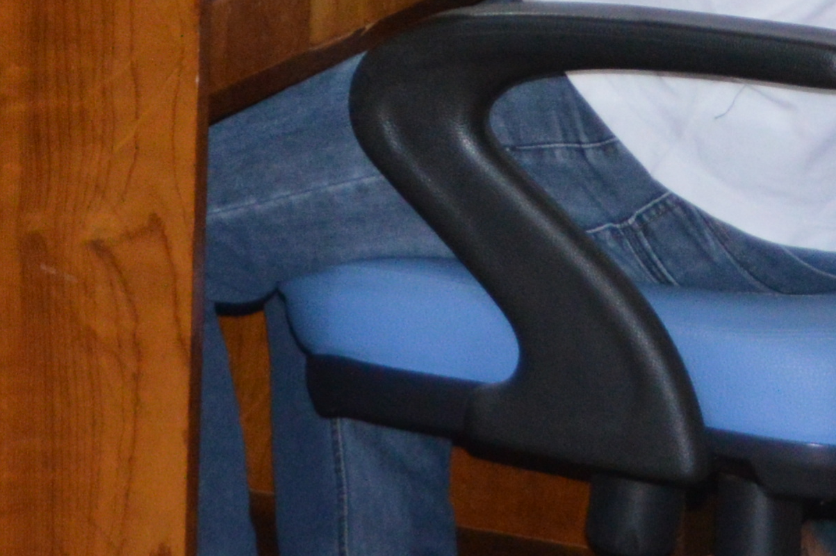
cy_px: -681
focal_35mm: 255
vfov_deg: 5.2
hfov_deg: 8.0
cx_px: -26
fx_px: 5917
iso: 1000
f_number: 4.5
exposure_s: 1/60
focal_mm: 34
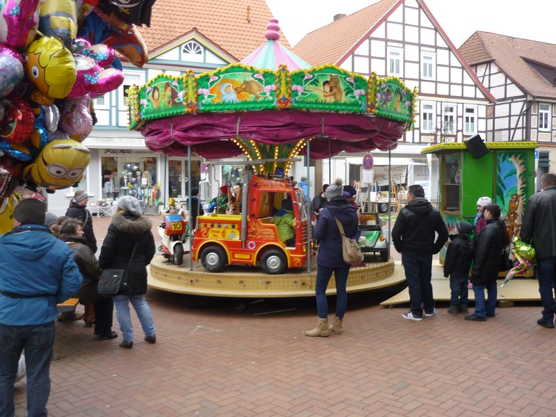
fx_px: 530
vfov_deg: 42.9
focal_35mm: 33
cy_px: 208
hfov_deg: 55.4
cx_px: 278
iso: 100
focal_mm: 5.5
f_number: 2.8
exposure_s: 1/160
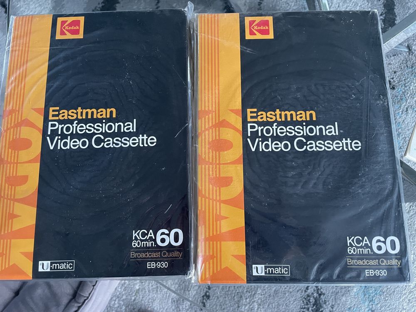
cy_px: 156
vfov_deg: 53.1
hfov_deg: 67.3
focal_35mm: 26
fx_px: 312
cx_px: 208
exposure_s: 1/40
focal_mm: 4.2
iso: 640
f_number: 1.6
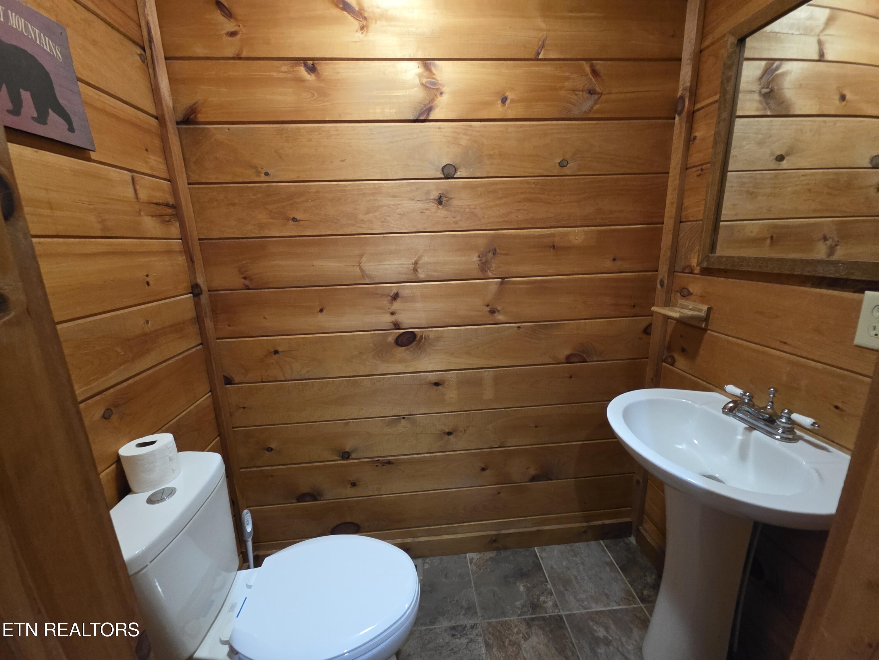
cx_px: 440
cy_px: 330
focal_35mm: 13
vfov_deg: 89.9
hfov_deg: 106.2
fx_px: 330
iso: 1000
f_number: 1.9
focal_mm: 2.2
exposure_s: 1/40
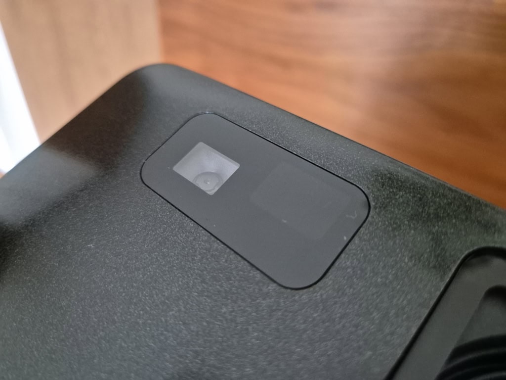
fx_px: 336
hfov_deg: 73.9
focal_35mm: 23
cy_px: 190
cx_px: 253
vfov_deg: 58.9
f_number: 1.8
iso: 2500
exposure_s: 1/100
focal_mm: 5.4
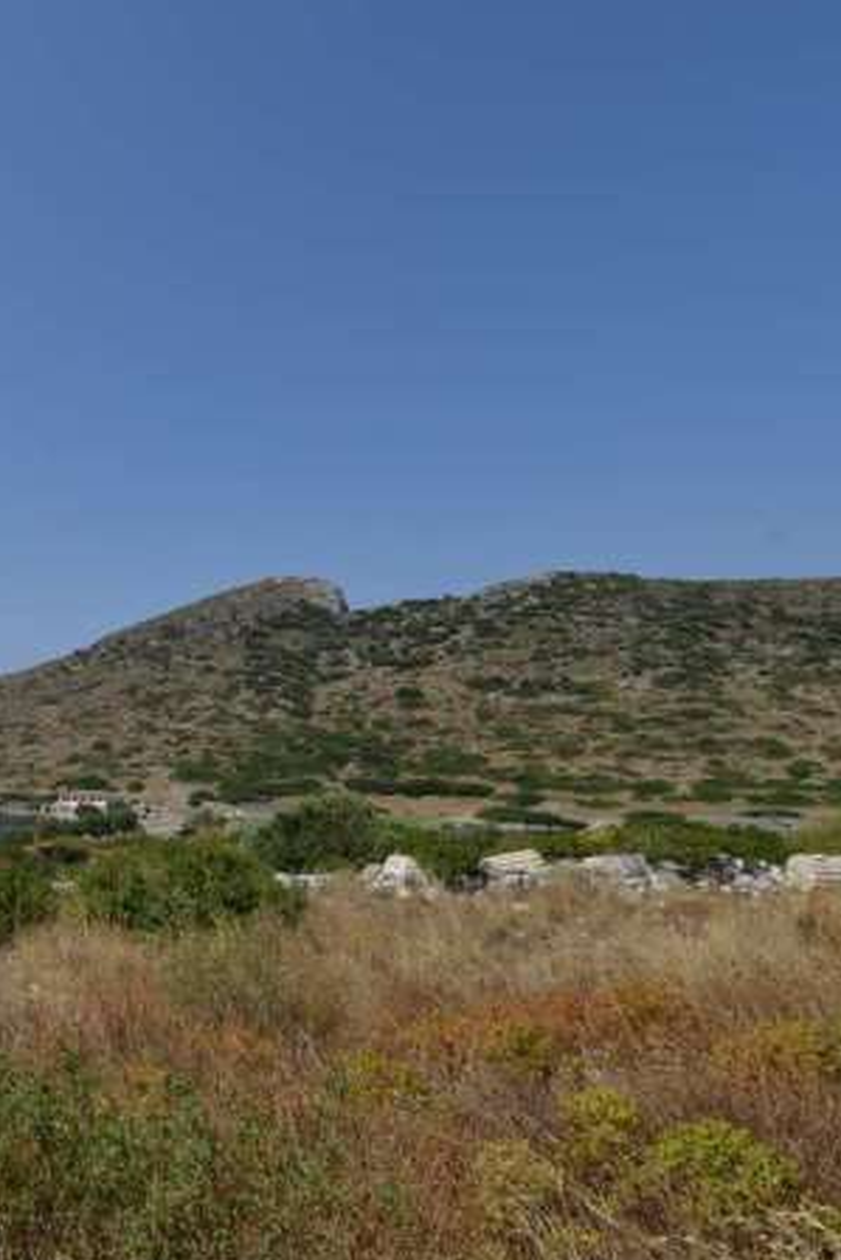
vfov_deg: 71.4
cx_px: -11
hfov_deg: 43.5
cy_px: 675
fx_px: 875
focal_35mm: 25
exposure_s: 1/320
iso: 100
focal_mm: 14
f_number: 9
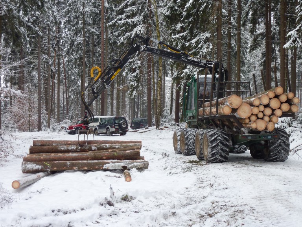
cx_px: 151
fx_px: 436
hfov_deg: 38.2
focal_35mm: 50
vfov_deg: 29.1
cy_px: 114
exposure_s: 1/50
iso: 80
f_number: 3.7
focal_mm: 6.9
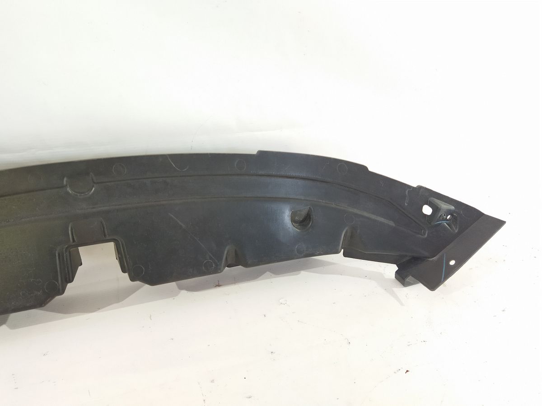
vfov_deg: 51.4
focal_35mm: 27
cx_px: 271
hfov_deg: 65.3
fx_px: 423
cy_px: 203
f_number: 1.79
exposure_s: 1/50
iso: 313
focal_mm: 4.71
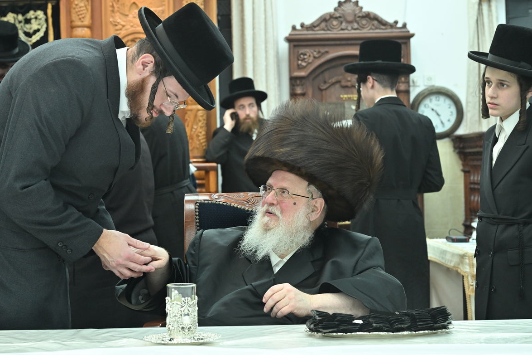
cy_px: 192
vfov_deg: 16.8
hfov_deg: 25.0
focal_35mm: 81
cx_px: 225
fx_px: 1197
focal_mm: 68
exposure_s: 1/200
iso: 1600
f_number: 5.6
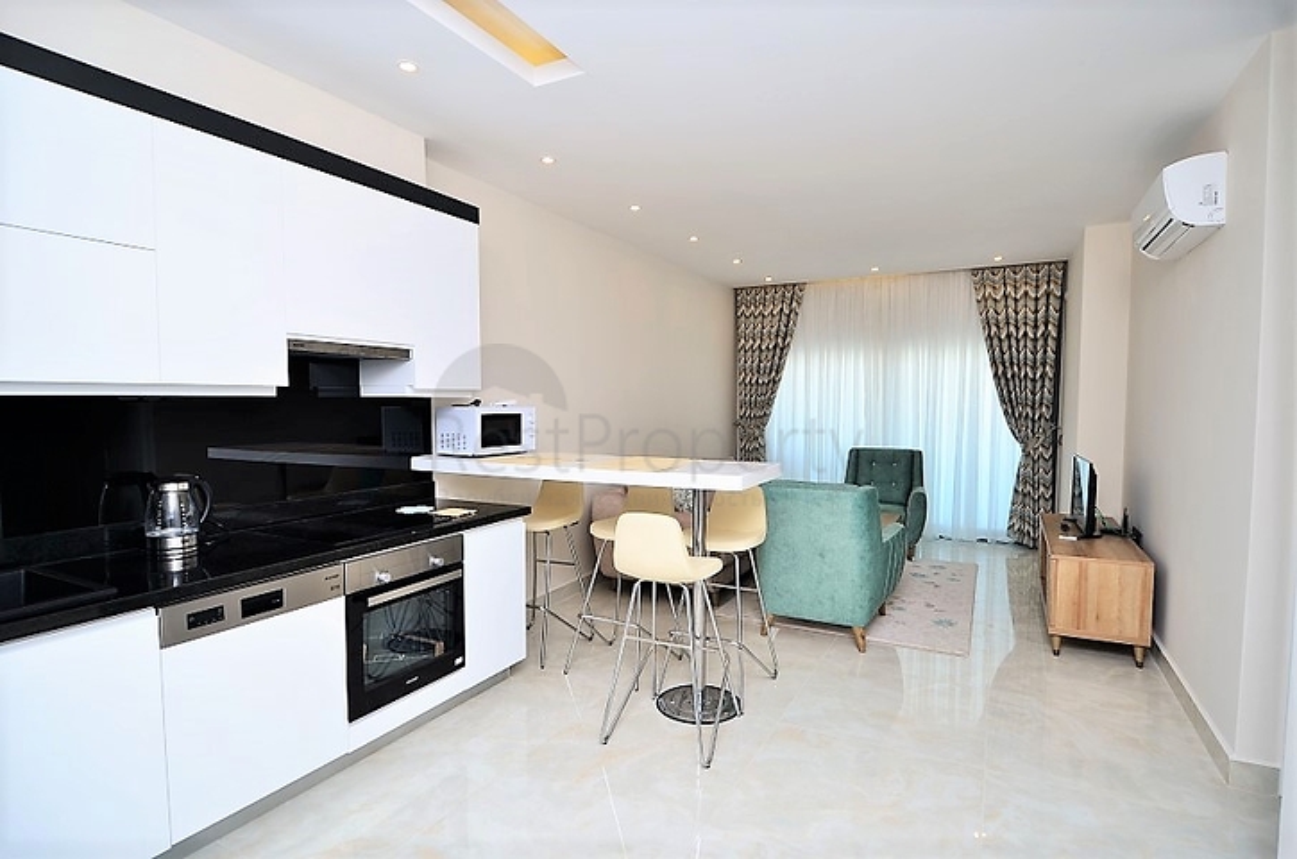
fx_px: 647
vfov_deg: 67.1
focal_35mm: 18
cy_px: 430
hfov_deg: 90.1
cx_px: 648
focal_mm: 12
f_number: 4
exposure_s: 1/60
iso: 100
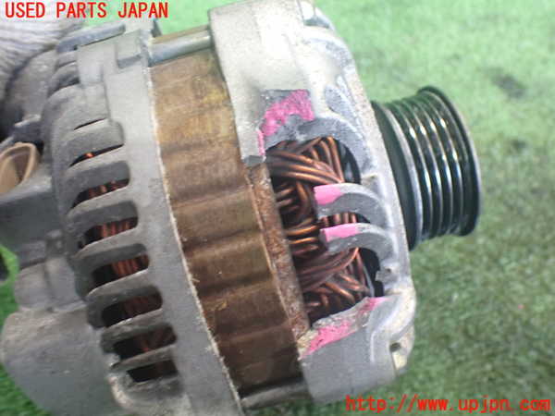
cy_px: 208
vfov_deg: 46.8
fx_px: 481
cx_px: 278
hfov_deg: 60.0
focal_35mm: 30
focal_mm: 5.4
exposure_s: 1/40
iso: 800
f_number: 2.3
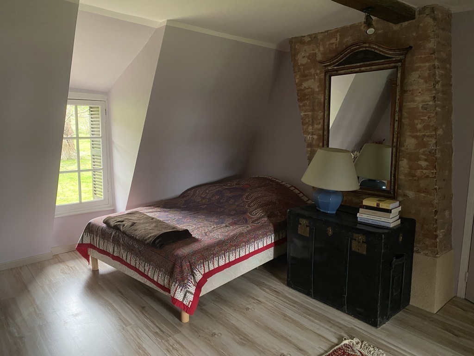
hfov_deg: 67.3
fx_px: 356
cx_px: 237
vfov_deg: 53.1
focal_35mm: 26
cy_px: 178
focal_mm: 4.25
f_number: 1.8
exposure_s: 1/60
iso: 125
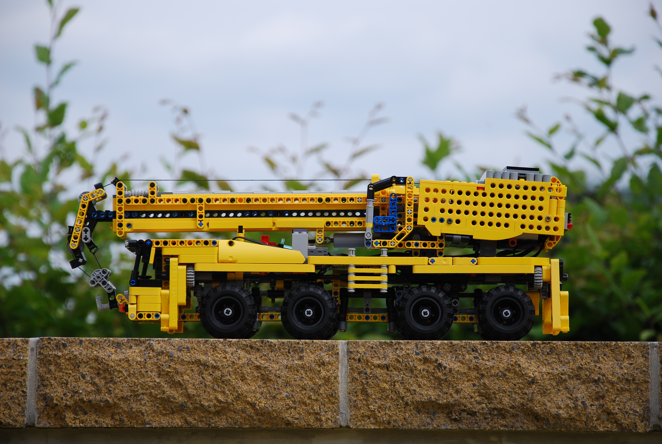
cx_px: 331
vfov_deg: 8.8
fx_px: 2902
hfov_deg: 13.0
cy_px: 222
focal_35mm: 158
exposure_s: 1/500
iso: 180
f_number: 5.6
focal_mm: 105
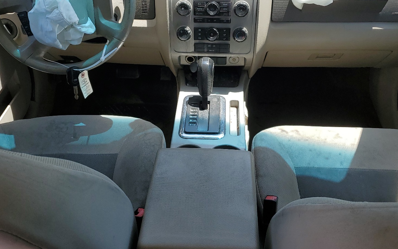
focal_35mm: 38
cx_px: 200
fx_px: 412
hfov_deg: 51.5
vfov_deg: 33.5
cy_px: 108
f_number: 1.5
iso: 50
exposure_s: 1/909
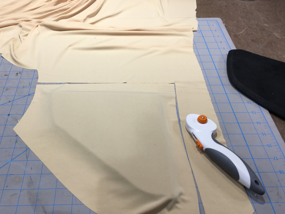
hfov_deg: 47.6
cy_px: 93
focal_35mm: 39
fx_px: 321
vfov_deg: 36.8
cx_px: 113
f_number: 2.2
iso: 25
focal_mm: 4.15
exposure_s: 1/60
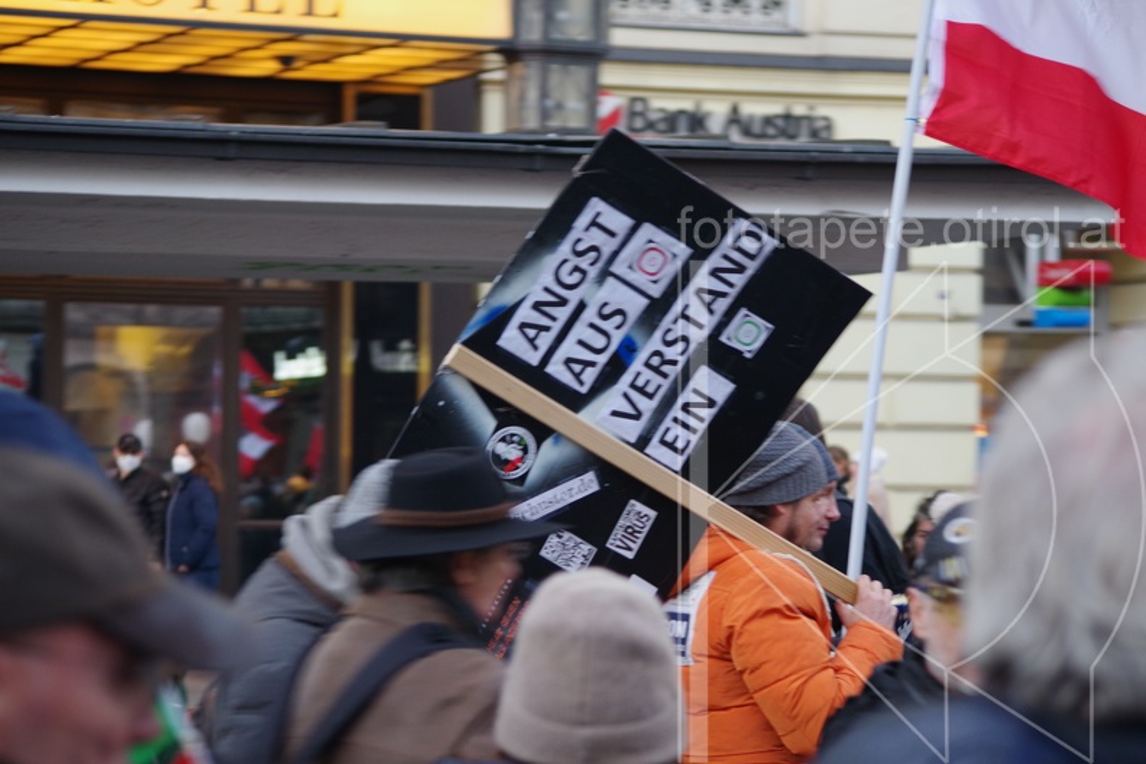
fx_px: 3820
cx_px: 573
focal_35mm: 120
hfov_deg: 17.1
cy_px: 382
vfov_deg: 11.4
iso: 800
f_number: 4.5
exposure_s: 1/30
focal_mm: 80
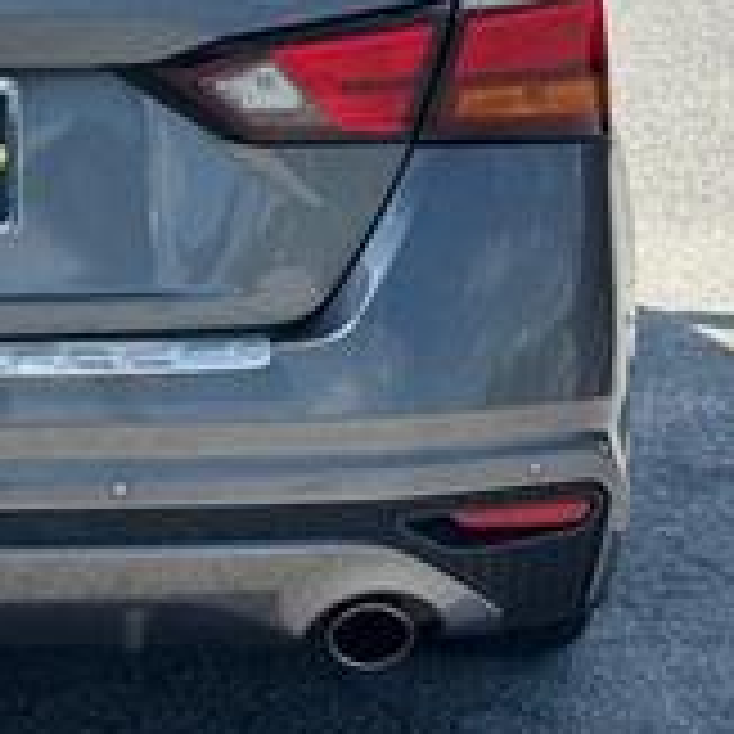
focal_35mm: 131
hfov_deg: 13.0
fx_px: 3143
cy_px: 198
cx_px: -108
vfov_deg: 13.3
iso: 64
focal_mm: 6.76
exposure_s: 1/3096
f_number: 1.78
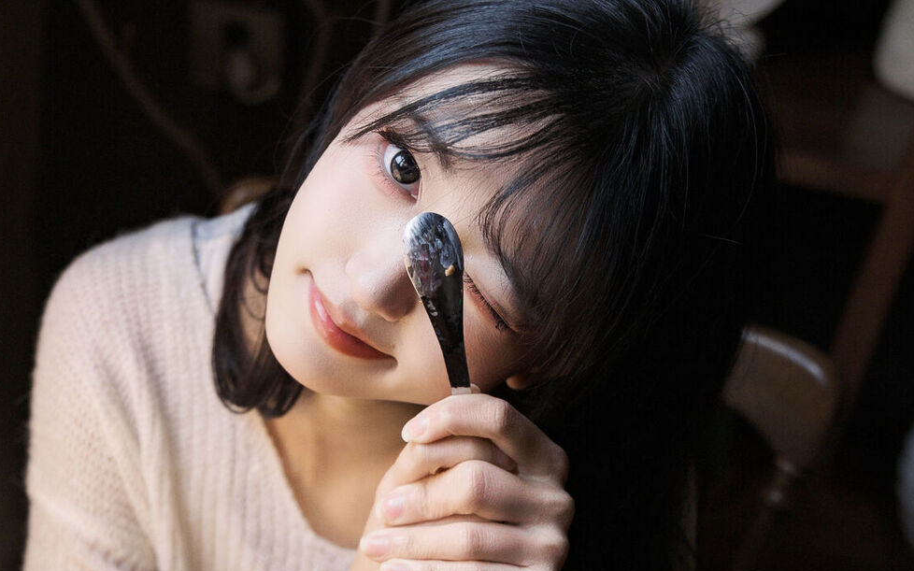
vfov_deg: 20.1
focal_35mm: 64
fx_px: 1594
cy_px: 452
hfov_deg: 32.0
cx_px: 441
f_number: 2.8
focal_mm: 26.2
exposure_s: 1/160
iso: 1250
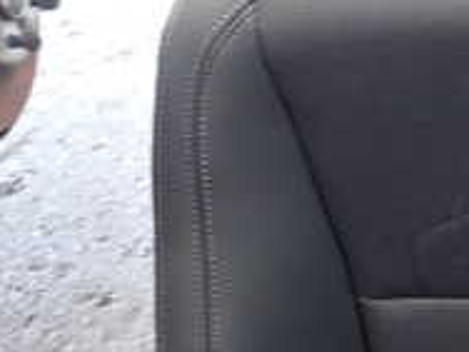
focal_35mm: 80
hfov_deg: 21.8
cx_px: 621
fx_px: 1084
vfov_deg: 18.1
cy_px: 317
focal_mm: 4.5
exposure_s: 1/30
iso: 500
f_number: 2
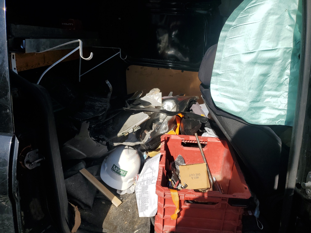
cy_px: 116
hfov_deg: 67.3
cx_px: 156
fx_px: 234
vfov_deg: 53.1
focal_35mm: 26
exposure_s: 1/5000
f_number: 1.5
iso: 50
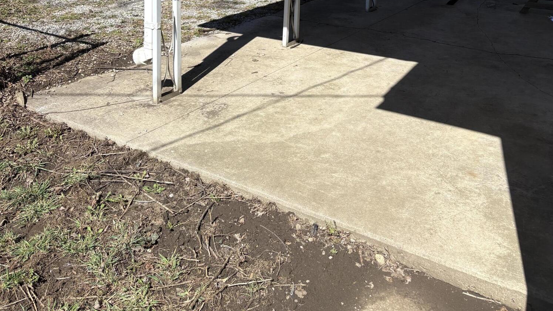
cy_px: -43
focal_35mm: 38
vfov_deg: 28.0
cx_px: 277
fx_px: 557
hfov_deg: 52.8
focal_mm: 5.96
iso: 50
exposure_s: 1/3448
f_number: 1.6
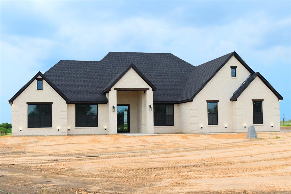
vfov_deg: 25.7
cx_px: 146
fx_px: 424
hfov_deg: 37.9
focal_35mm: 52
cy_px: 97
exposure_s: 1/250
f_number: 8
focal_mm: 35
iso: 200
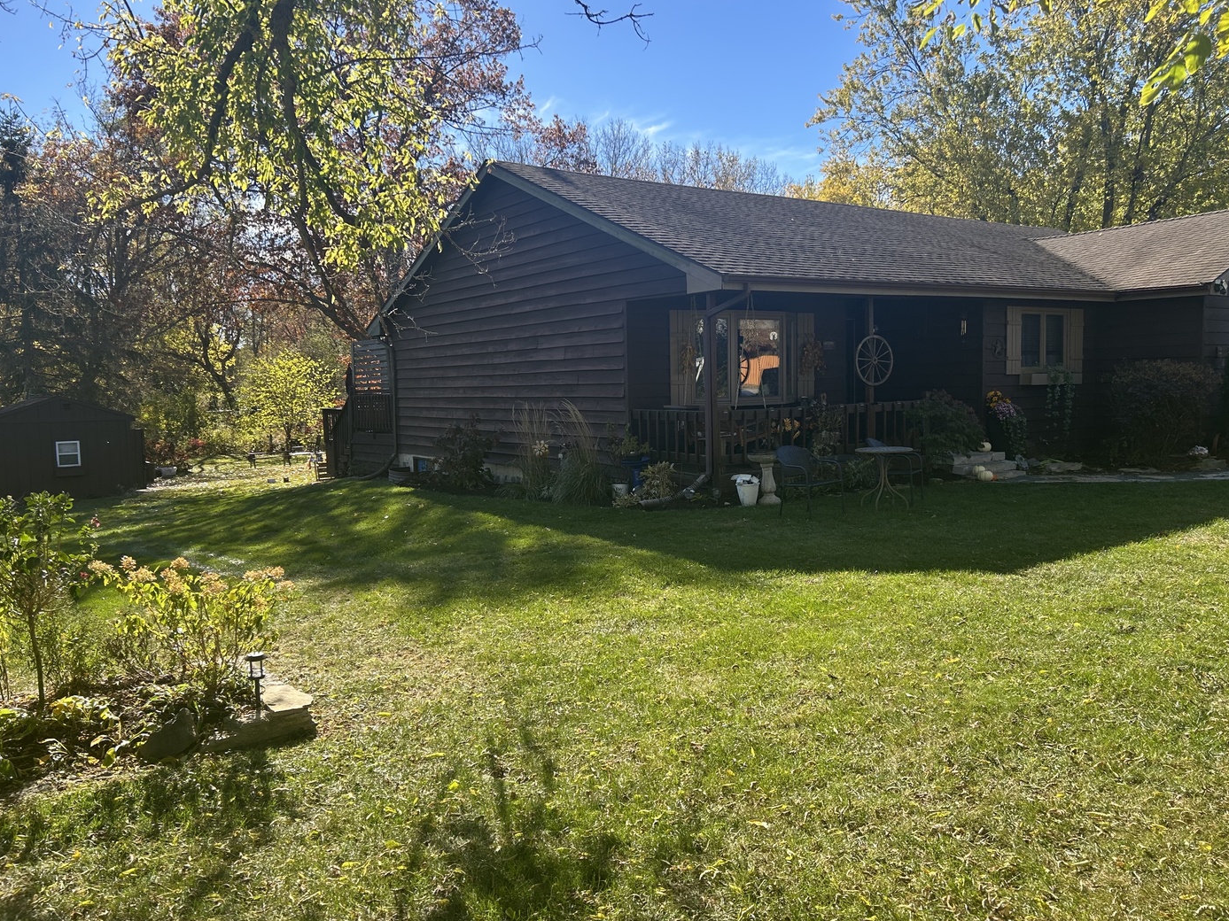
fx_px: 959
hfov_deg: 65.3
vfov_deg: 51.3
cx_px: 621
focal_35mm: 27
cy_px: 457
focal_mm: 5.7
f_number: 1.5
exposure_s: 1/1377
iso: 50
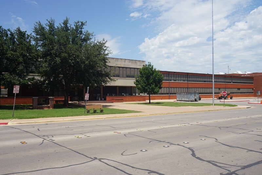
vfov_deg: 40.0
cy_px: 88
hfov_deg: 57.2
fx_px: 240
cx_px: 131
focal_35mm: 33
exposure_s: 1/160
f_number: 11
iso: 100
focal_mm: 22
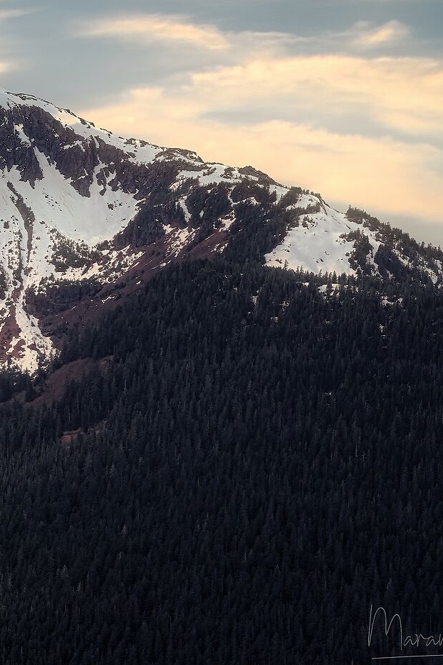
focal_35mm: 180
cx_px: -192
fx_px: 3325
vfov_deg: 11.4
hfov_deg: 7.5
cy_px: 125
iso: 100
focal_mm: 70
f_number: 11
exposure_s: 1/160
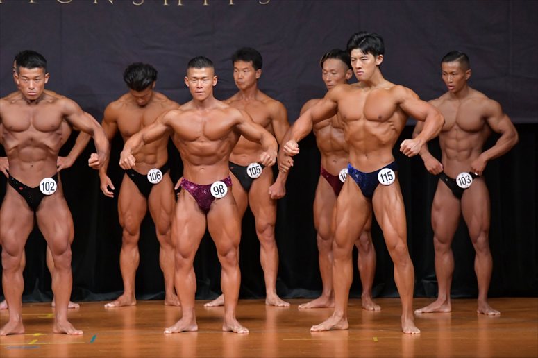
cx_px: 269
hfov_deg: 7.6
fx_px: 4033
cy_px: 179
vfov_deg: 5.1
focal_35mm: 270
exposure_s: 1/400
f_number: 5.6
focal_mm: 180
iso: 5000
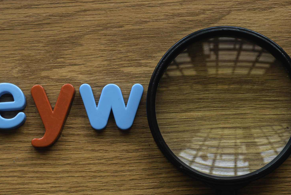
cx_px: 161
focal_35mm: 117
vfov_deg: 11.7
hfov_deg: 17.5
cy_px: 116
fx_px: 946
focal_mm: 30.4
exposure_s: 1/30
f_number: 2.8
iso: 200
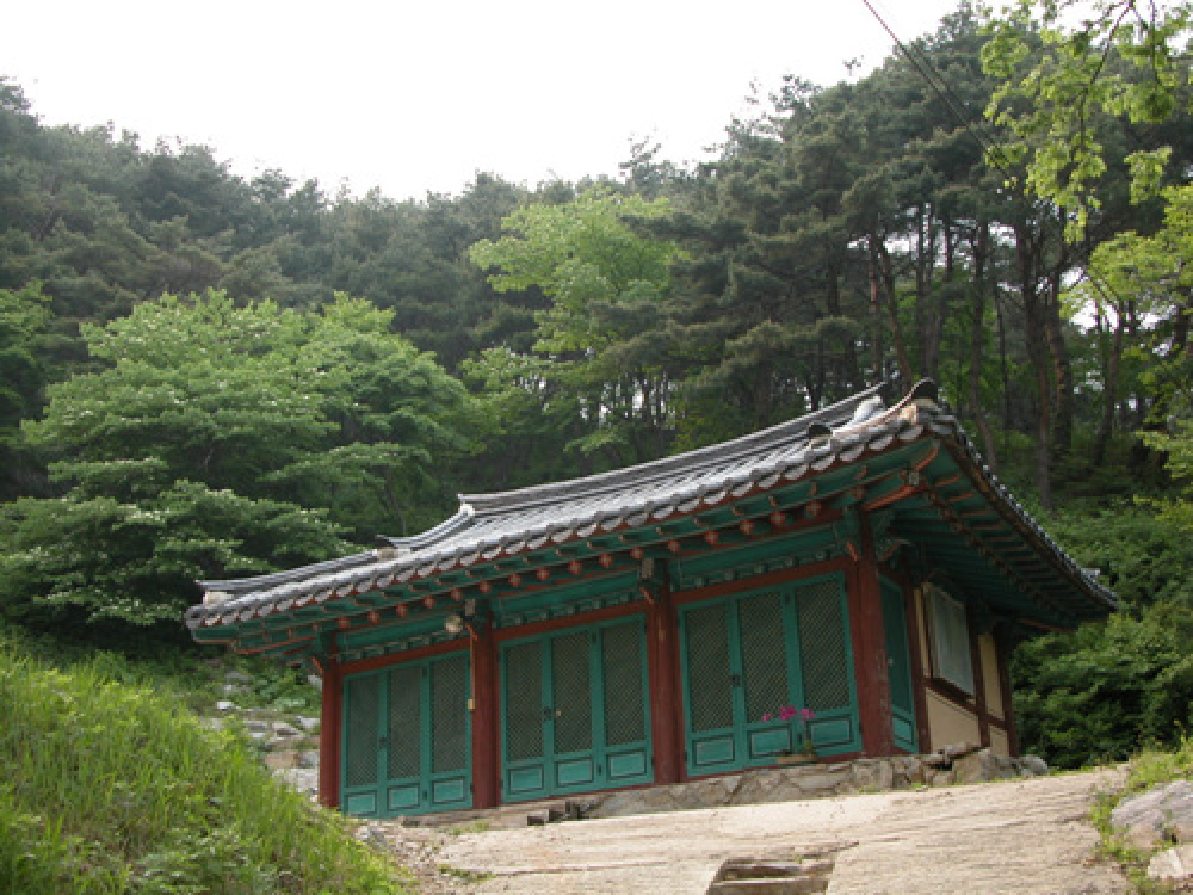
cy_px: 448
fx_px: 1413
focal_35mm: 41
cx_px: 596
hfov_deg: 45.8
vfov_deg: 35.1
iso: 100
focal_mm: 10.7
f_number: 3.7
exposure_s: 1/119
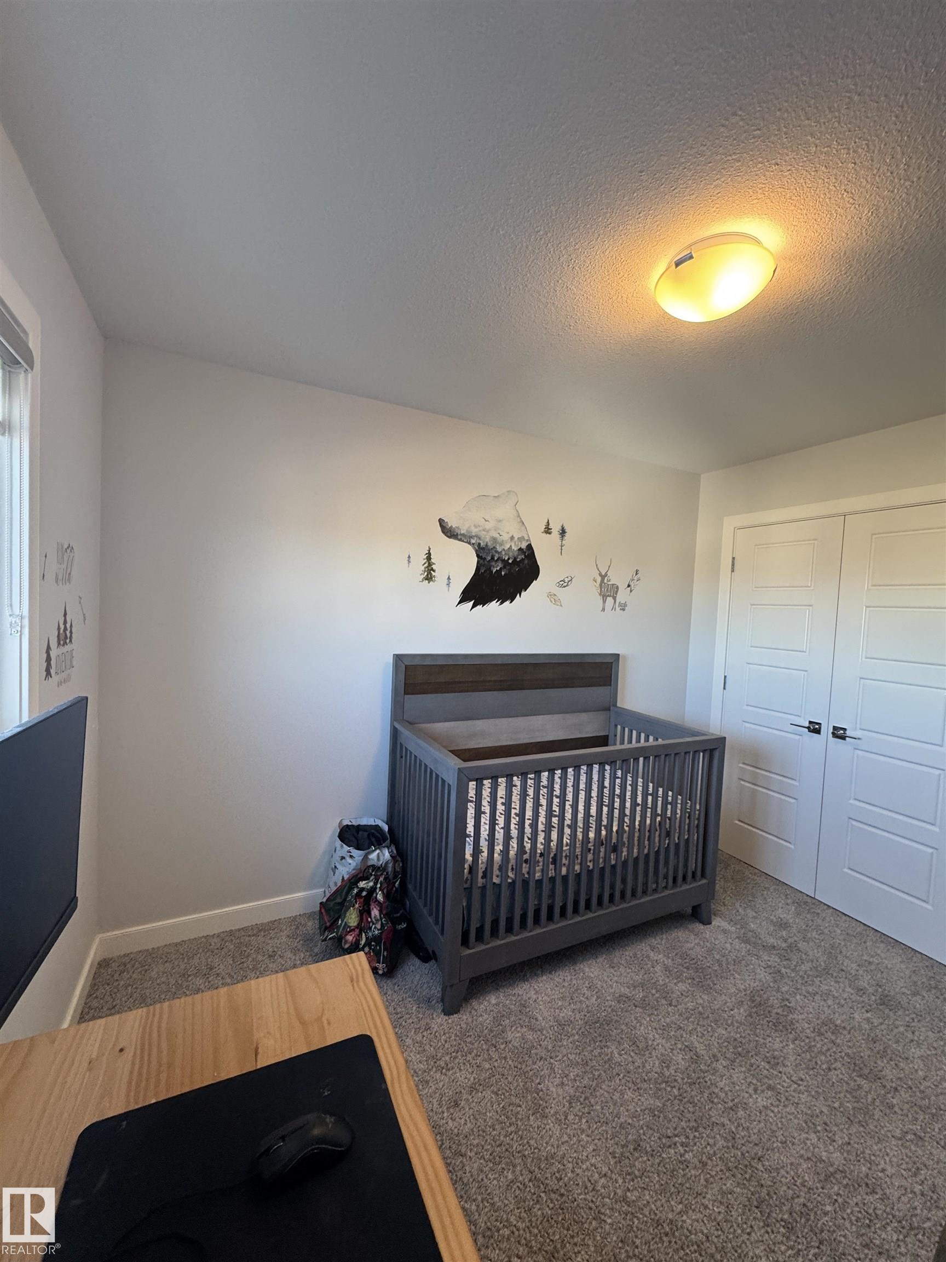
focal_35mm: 14
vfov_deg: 102.1
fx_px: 510
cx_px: 473
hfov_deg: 85.7
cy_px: 631
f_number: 2.2
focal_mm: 2.22
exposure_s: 1/120
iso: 250
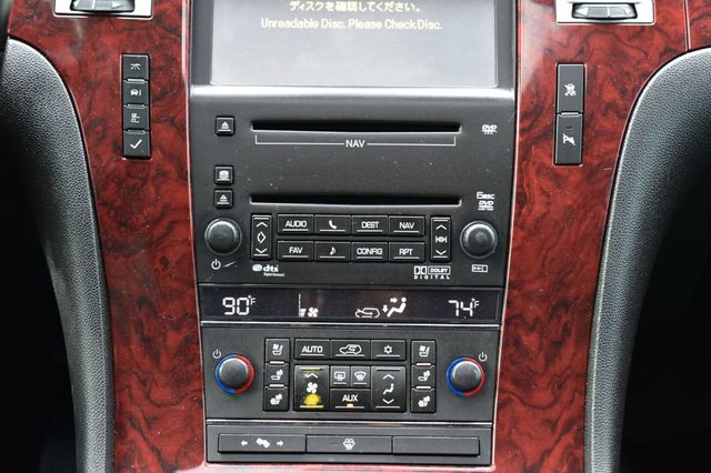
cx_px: 356
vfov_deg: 20.1
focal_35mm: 68
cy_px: 236
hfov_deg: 29.9
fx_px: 1332
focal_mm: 45
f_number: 6.3
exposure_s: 1/15
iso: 560
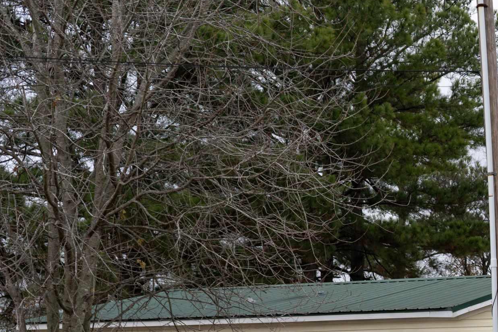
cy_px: 381
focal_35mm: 102
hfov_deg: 18.9
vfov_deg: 13.1
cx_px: 593
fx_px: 1411
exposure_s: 1/400
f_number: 5
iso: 100
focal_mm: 41
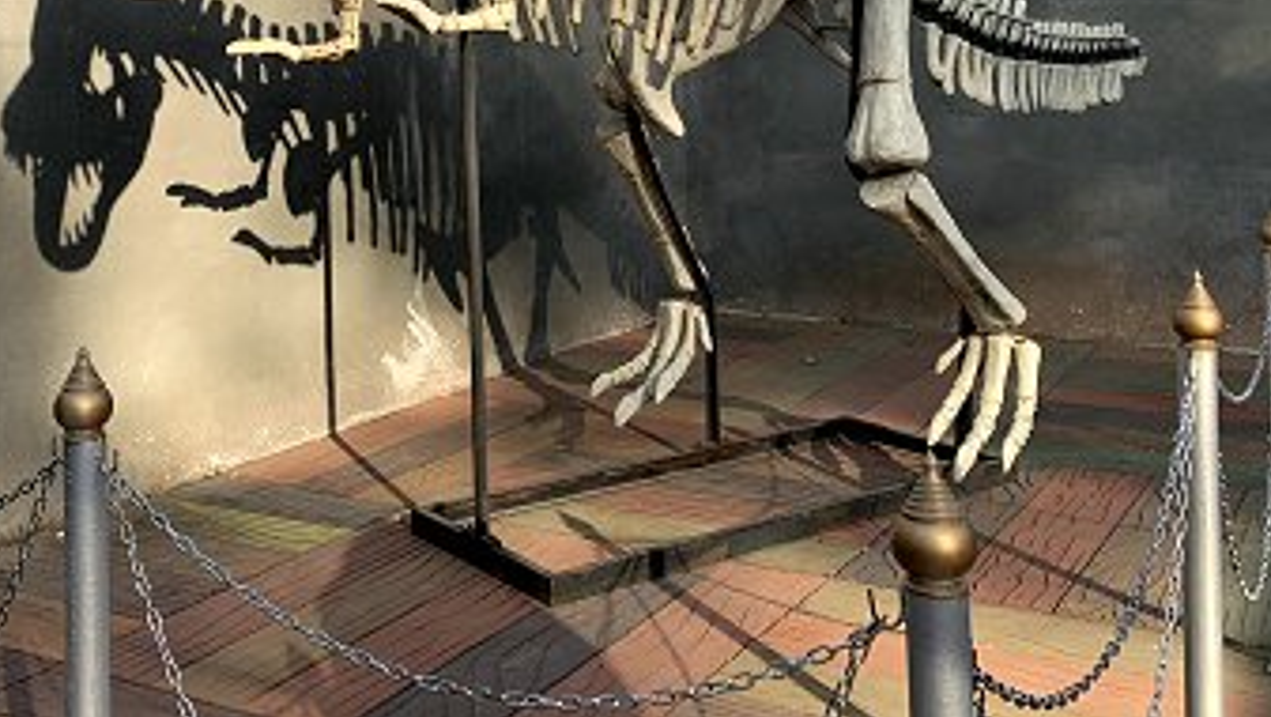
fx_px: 1416
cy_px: 13
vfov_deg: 26.9
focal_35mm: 42
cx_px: 468
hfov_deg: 47.8
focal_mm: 4.25
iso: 25
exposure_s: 1/1314
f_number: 1.8
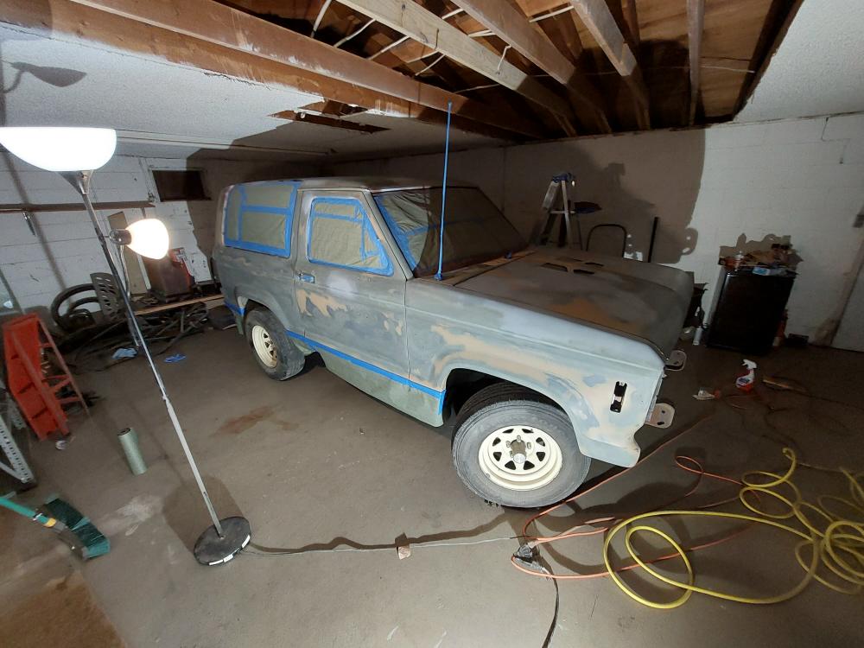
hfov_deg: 106.2
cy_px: 324
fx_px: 324
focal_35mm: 13
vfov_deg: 89.9
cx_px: 432
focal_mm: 1.74
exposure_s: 1/40
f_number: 2.2
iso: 320
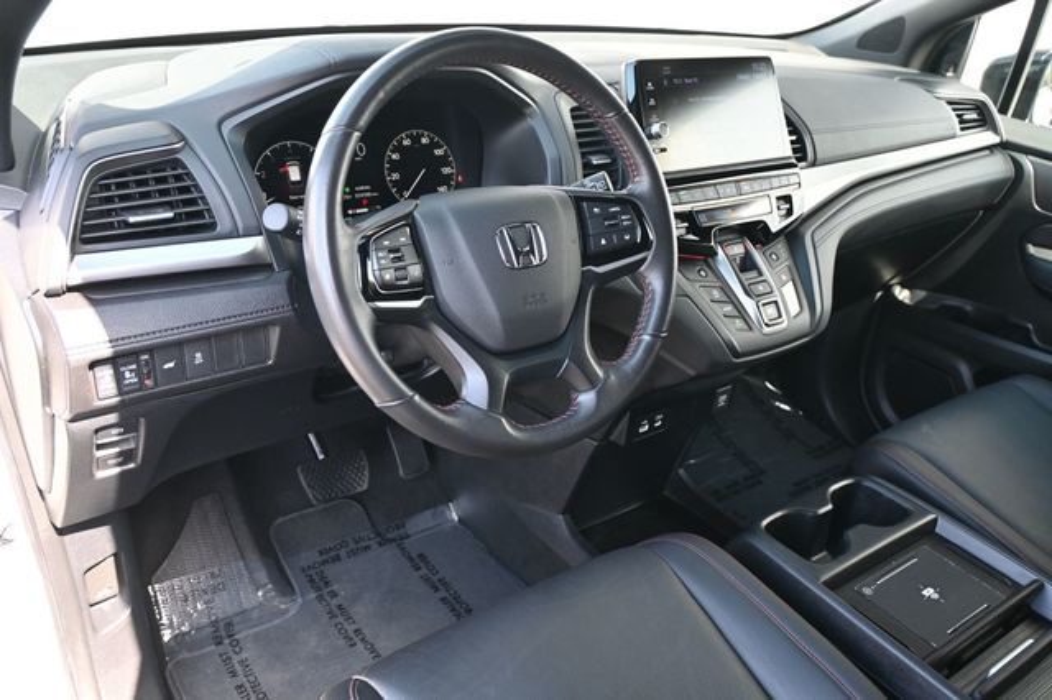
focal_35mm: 31
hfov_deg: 60.7
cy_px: 350
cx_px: 526
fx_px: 898
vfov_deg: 42.6
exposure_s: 1/125
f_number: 3.8
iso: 640
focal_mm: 20.5
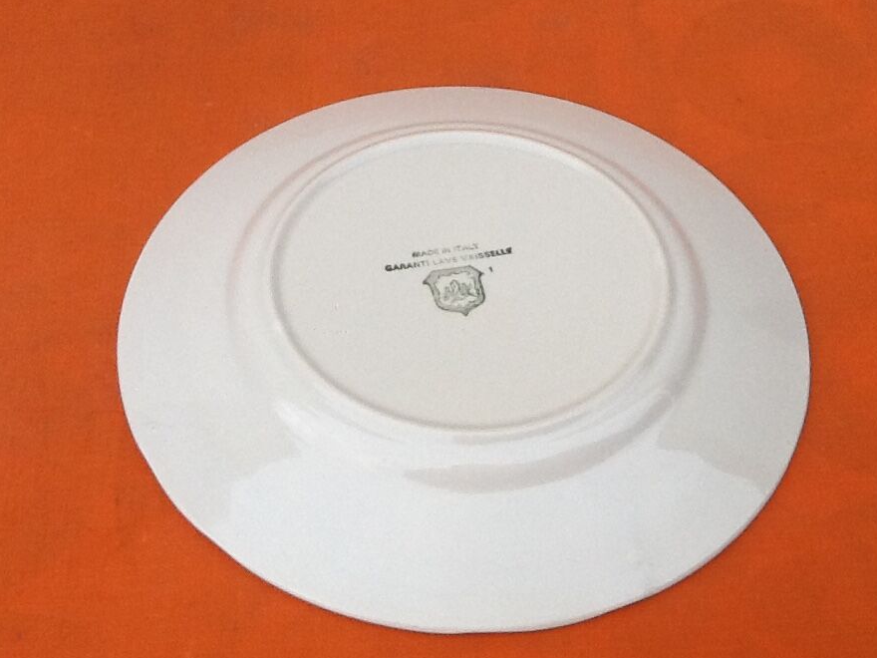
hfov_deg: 39.7
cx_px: 442
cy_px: 338
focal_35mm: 48
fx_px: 1216
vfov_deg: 30.3
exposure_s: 1/120
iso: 64
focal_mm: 2.03
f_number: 2.4
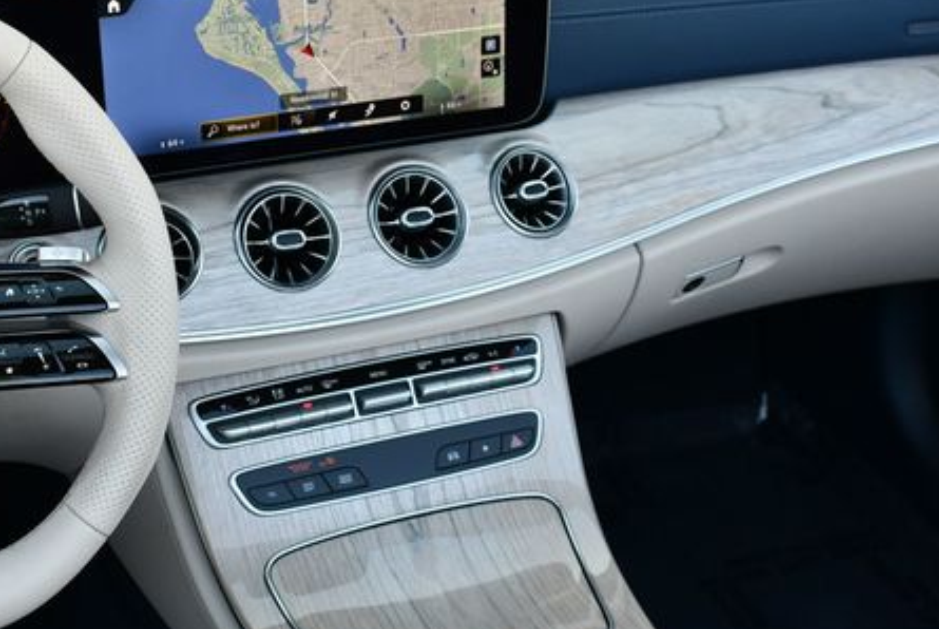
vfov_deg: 19.8
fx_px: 1802
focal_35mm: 69
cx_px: 380
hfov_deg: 29.1
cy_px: 268
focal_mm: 24
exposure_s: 1/250
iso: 400
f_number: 5
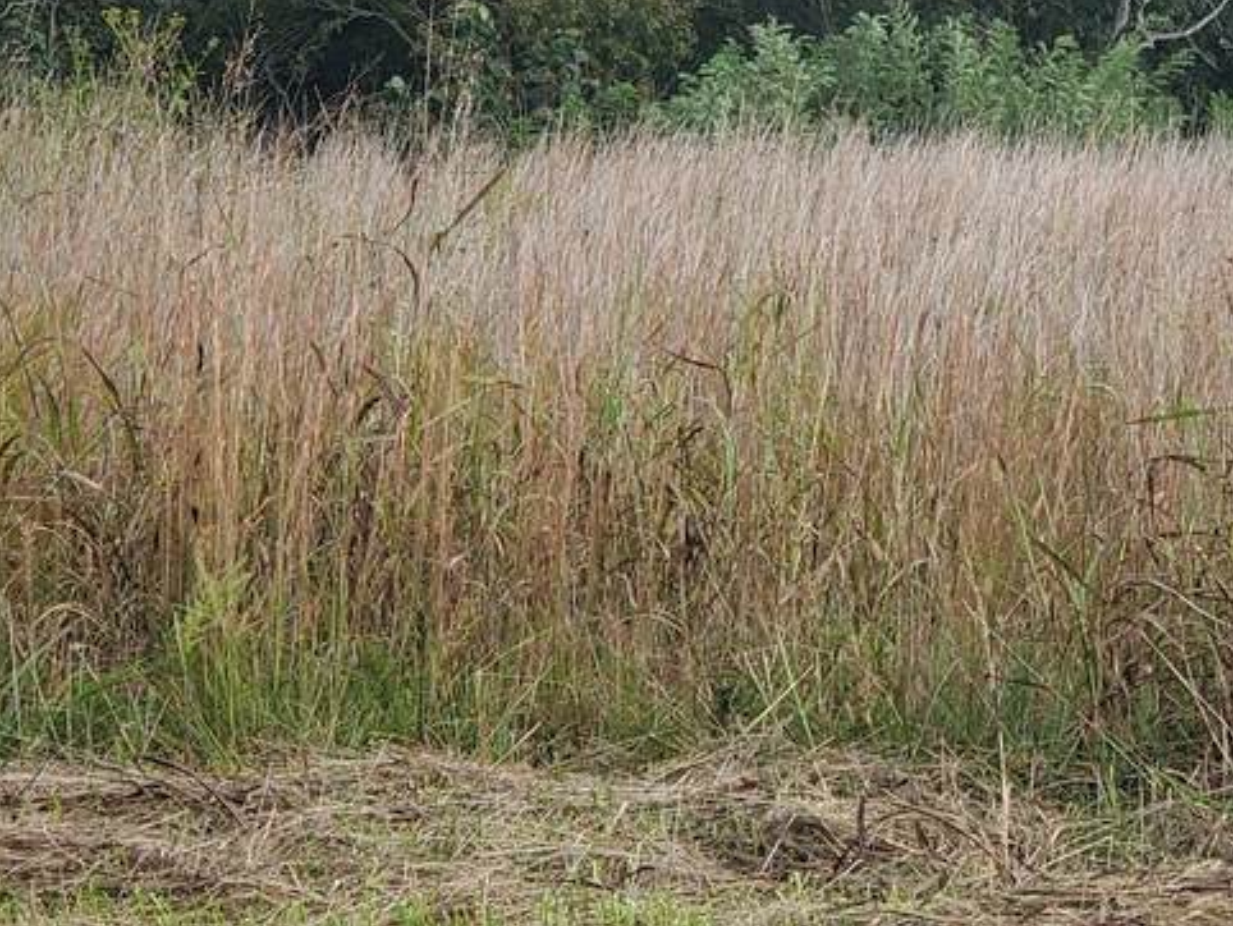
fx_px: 4918
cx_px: 1003
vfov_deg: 10.7
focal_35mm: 138
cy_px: 151
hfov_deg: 14.2
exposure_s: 1/432
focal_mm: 6
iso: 50
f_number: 2.4
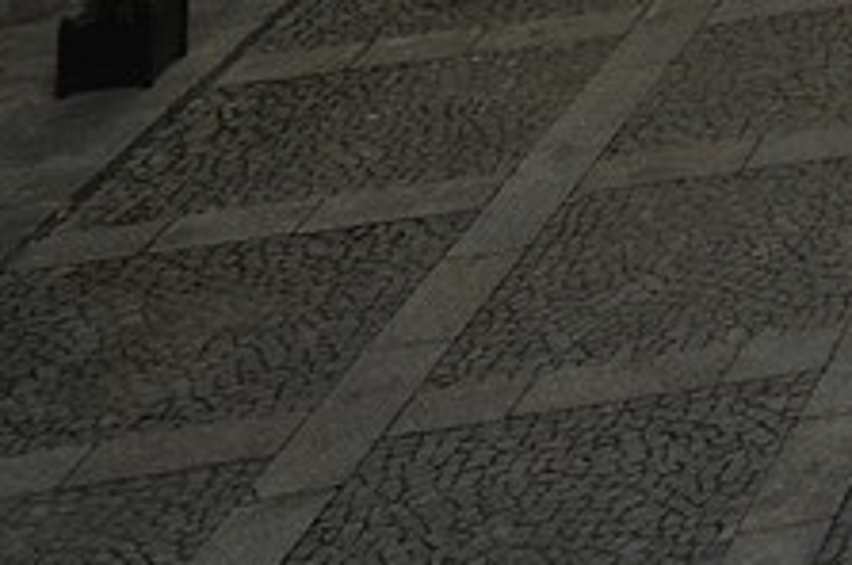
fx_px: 2718
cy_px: -1329
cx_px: 2907
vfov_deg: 8.8
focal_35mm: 115
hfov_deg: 9.8
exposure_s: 1/250
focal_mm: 16
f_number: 10
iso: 200
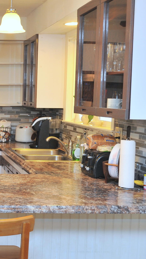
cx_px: -58
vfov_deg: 33.8
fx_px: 427
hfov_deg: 17.8
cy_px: 134
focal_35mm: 62
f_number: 6.3
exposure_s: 1/30
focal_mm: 32
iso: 1000
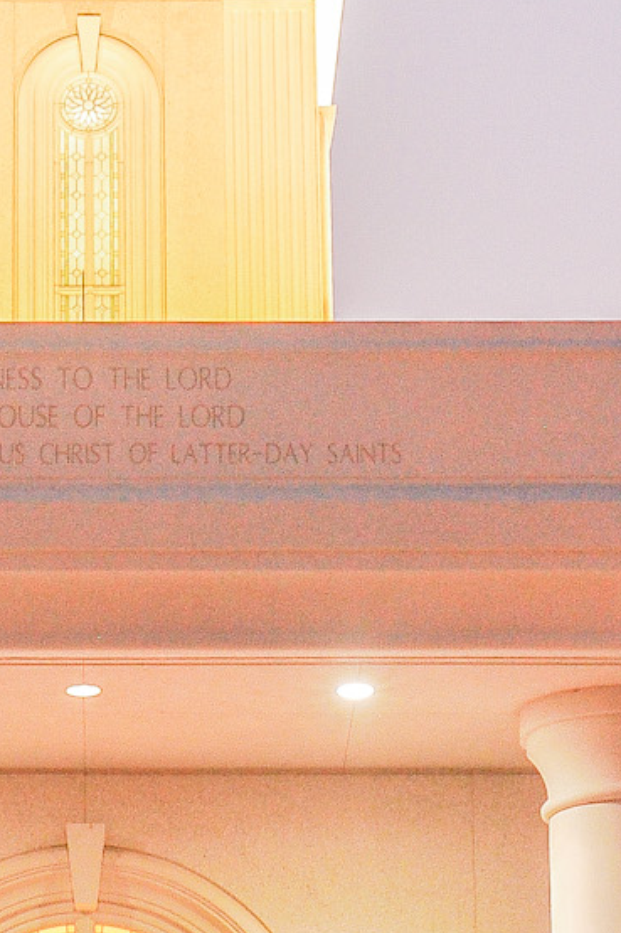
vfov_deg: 11.0
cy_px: 10
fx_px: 4789
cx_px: -15
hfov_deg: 7.4
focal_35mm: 185
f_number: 6.3
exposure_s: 1/13
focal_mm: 50
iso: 1600
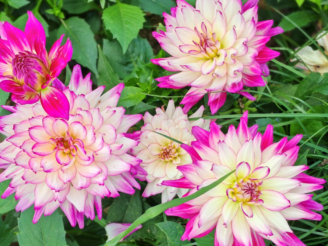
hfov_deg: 26.7
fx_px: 692
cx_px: 151
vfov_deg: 20.2
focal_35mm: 73
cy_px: 138
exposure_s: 1/233
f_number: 4
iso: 50
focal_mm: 5.52
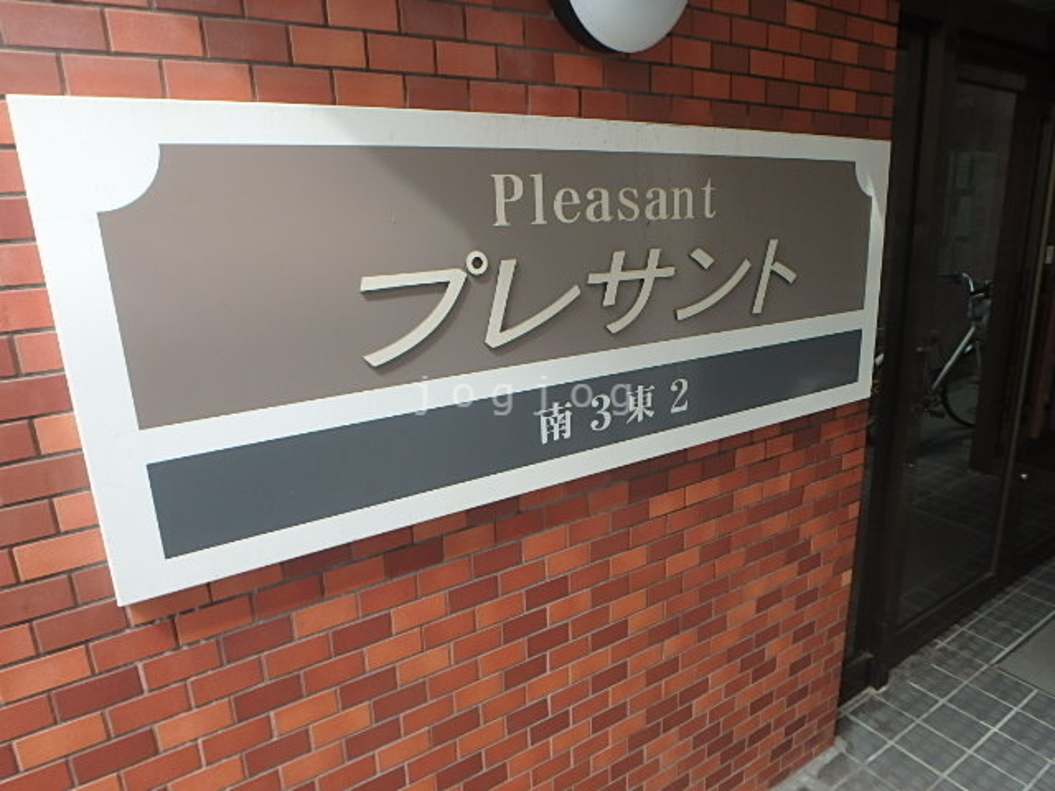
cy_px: 396
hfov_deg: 79.0
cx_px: 528
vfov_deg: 63.4
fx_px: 640
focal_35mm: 21
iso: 125
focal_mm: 3.7
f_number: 3.5
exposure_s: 1/80
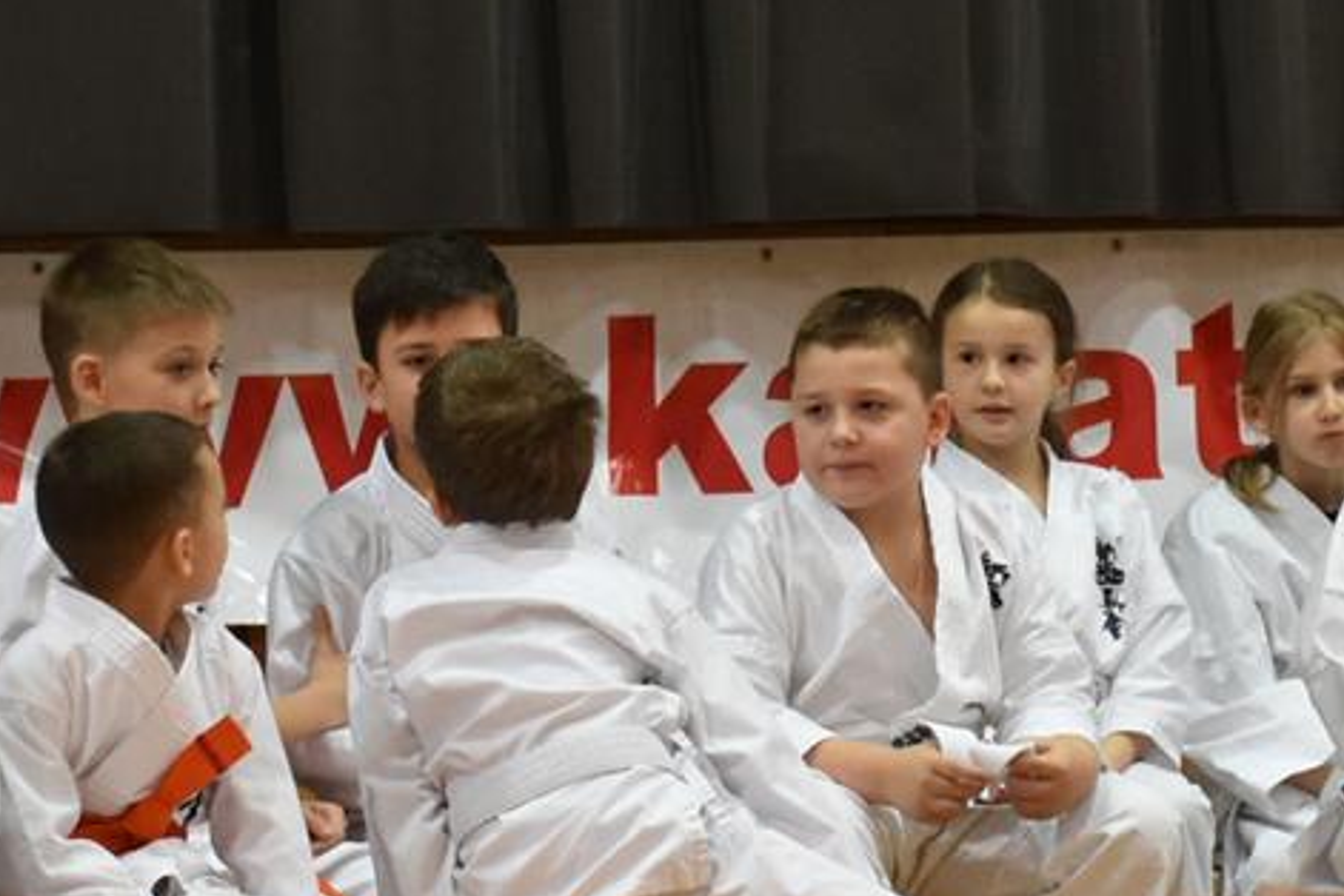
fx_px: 9628
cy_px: 492
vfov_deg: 5.3
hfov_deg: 8.0
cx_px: 1267
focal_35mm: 258
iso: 1600
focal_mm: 45
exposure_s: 1/50
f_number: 4.5
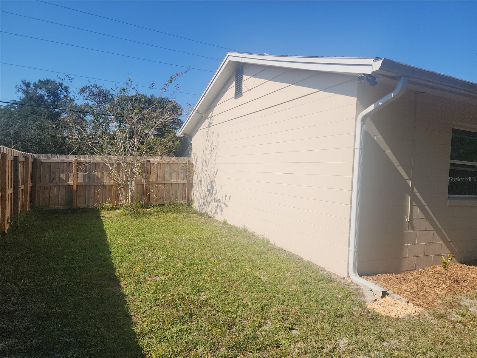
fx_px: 317
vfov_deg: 58.9
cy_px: 179
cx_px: 238
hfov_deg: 73.9
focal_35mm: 23
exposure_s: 1/1756
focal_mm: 6.4
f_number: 1.8
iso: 12
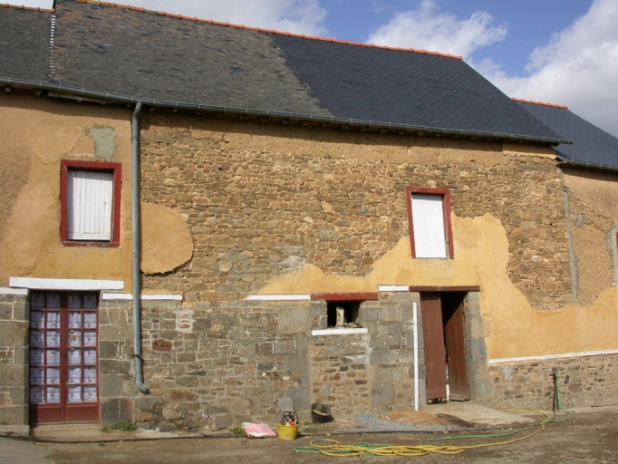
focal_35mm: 38
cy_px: 232
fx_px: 679
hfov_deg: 49.0
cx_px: 309
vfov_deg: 37.7
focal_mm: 7.85
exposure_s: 1/461
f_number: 7.5
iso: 100
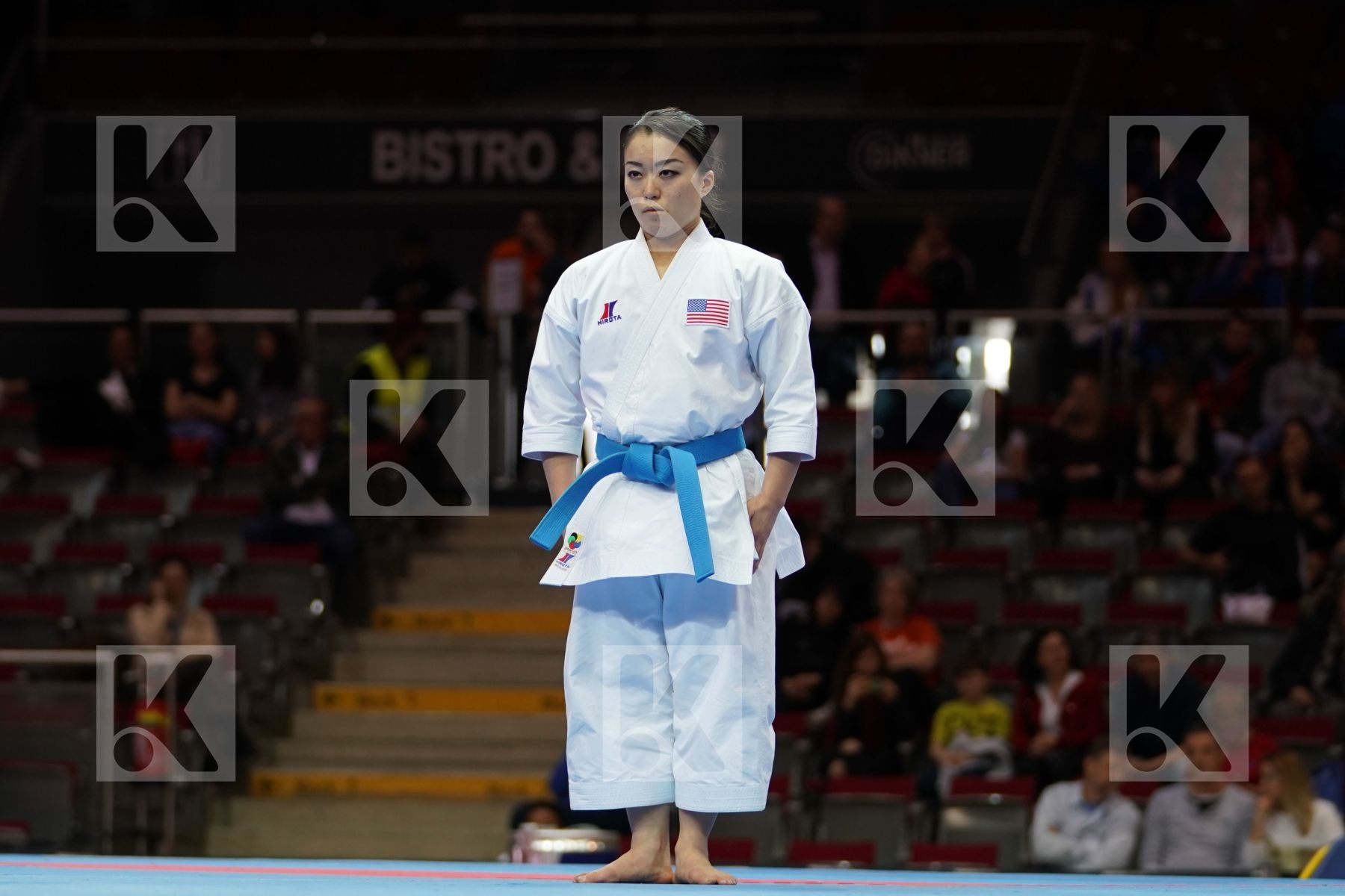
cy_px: 448
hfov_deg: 12.4
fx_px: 6201
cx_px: 672
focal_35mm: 166
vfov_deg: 8.3
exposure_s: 1/200
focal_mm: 111
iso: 800
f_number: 2.8
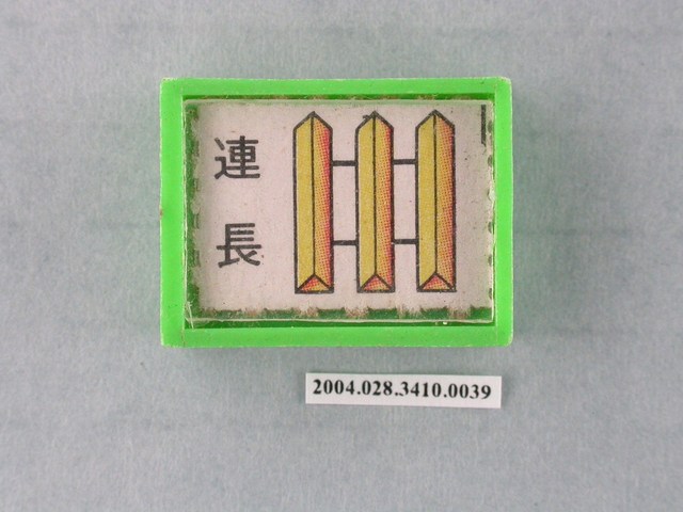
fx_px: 2841
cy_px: 256
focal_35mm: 144
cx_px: 342
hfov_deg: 13.7
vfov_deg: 10.3
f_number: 6.2
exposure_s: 1/30
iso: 200
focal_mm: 29.9
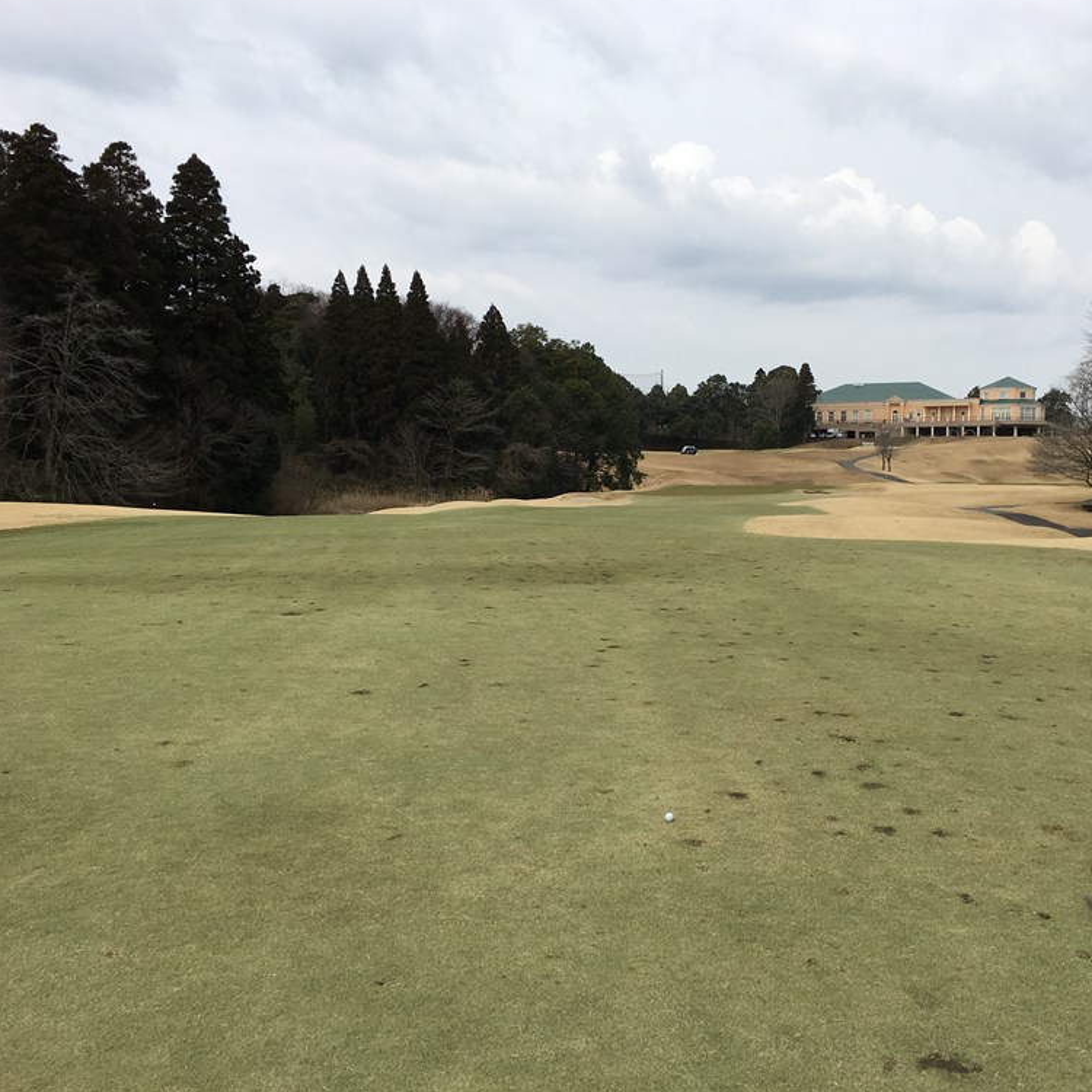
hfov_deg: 46.5
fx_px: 1249
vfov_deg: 47.2
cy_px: 537
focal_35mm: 35
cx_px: 719
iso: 25
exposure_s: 1/2331
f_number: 2.2
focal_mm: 4.15
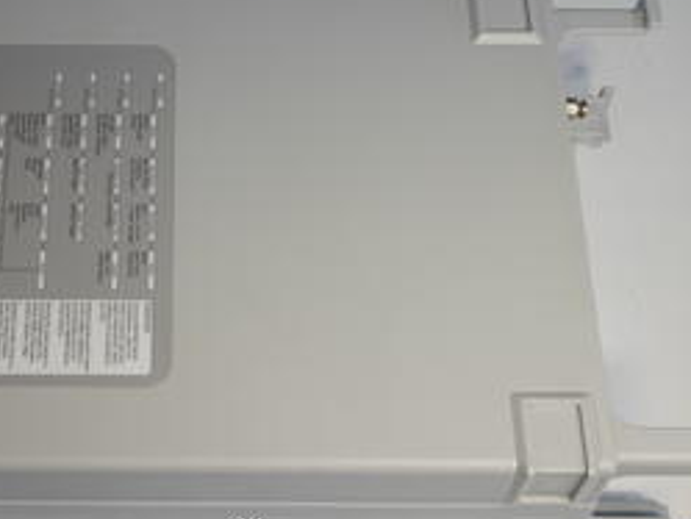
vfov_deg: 19.2
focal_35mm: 77
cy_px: 261
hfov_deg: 25.1
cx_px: 180
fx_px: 1538
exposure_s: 1/5
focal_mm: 24
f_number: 14
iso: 400
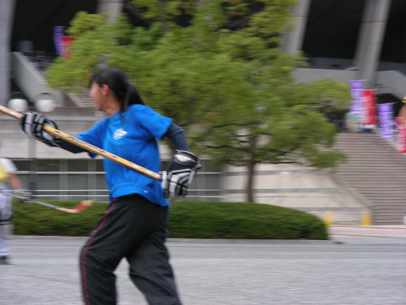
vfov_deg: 10.0
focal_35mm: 148
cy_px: 152
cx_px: 203
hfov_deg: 13.3
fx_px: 1736
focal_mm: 24.7
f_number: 3.5
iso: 50
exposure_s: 1/95.3
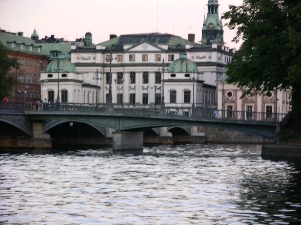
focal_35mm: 180
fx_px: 1565
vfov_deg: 8.2
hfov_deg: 11.0
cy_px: 112
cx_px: 150
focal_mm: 44.7
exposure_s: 1/22
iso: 50
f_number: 4
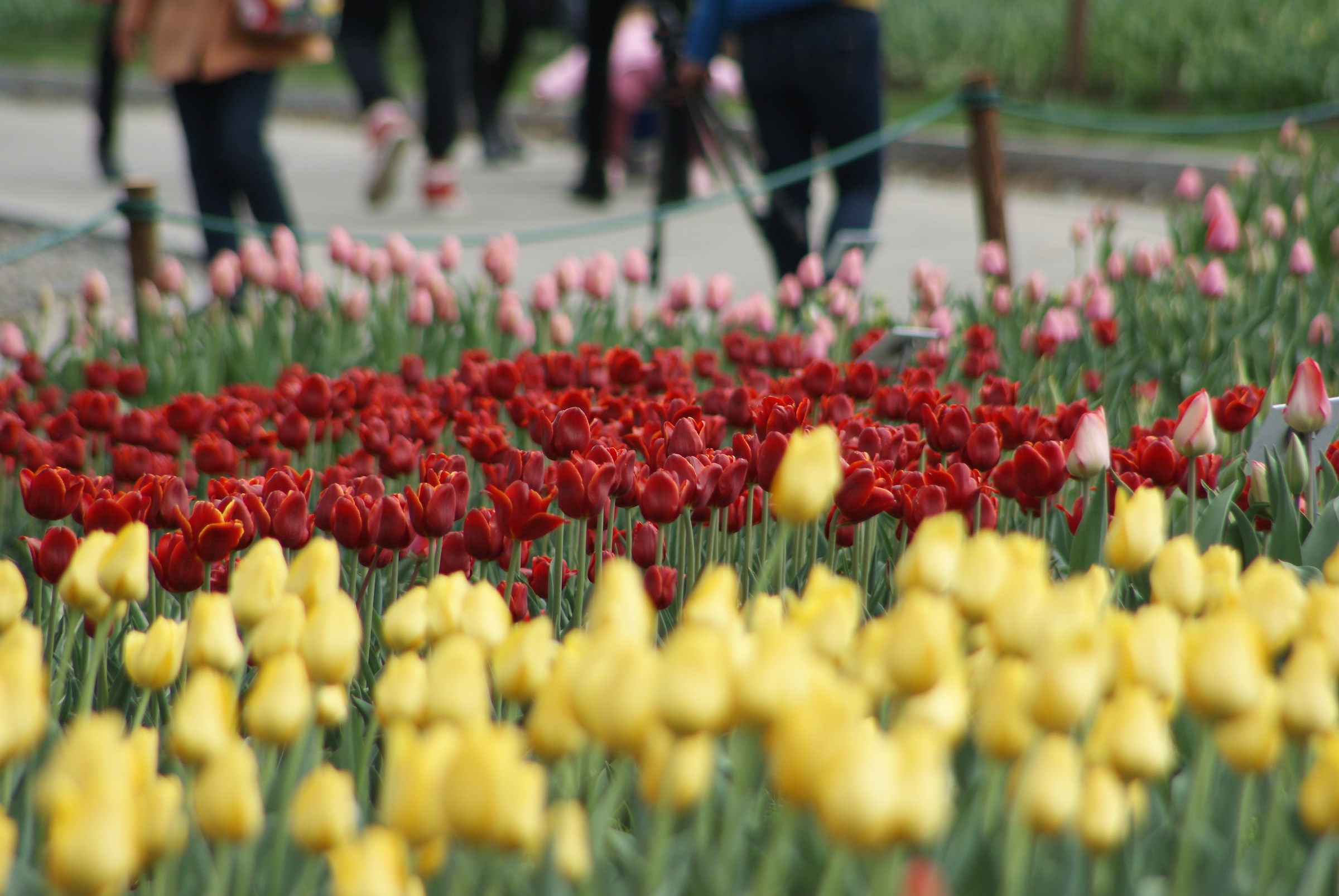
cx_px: 670
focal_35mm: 315
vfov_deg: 4.4
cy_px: 448
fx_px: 11729
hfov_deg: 6.5
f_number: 5.6
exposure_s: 1/320
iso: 160
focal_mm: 210
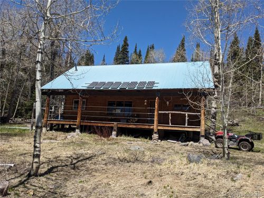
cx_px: 132
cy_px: 99
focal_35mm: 27
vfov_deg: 51.4
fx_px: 206
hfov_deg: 65.3
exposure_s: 1/3356
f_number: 1.73
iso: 64
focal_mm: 4.38
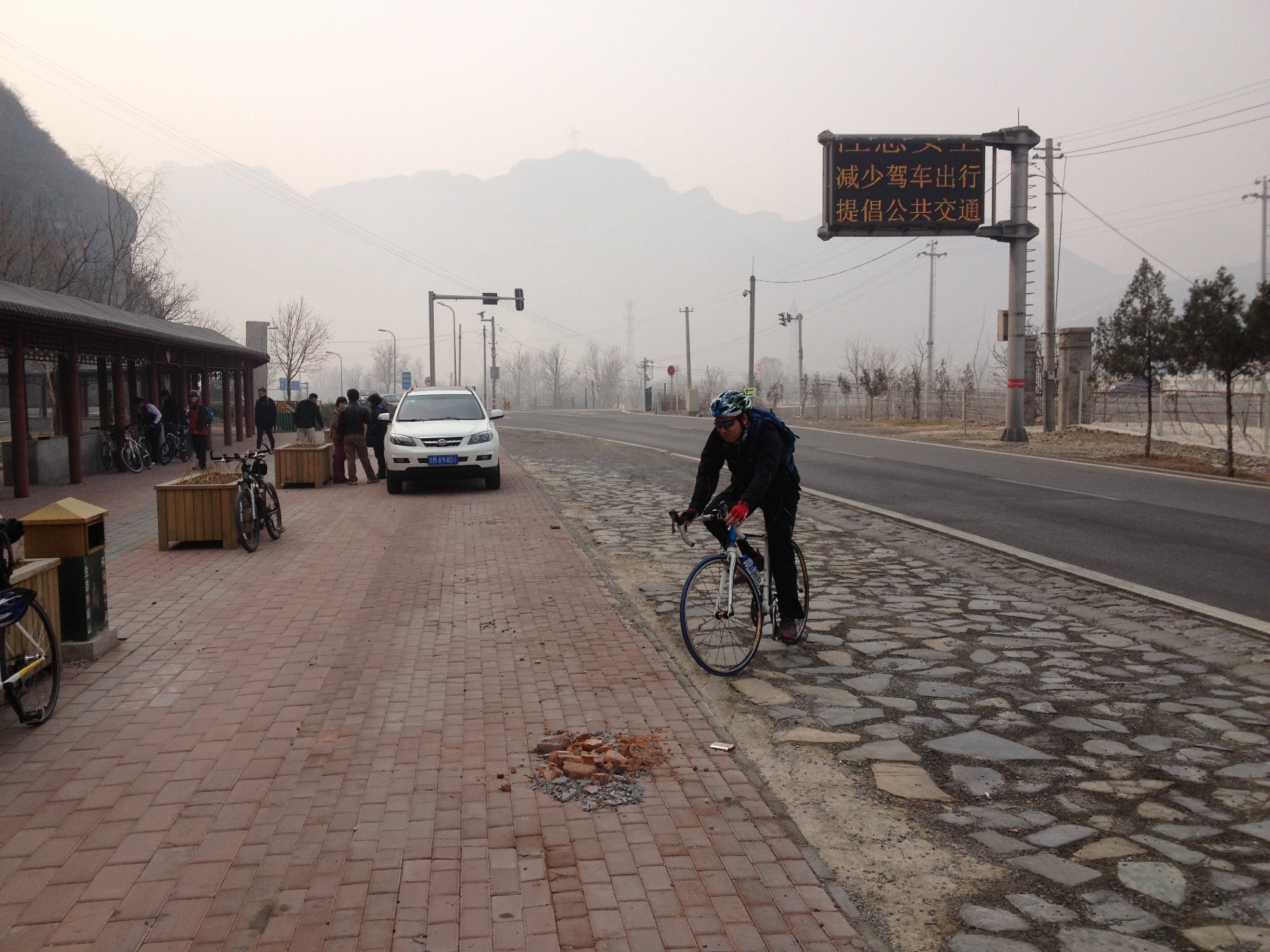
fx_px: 1284
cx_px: 635
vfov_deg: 40.7
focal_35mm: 35
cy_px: 476
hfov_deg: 52.6
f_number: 2.4
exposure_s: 1/1346
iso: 64
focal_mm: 4.28
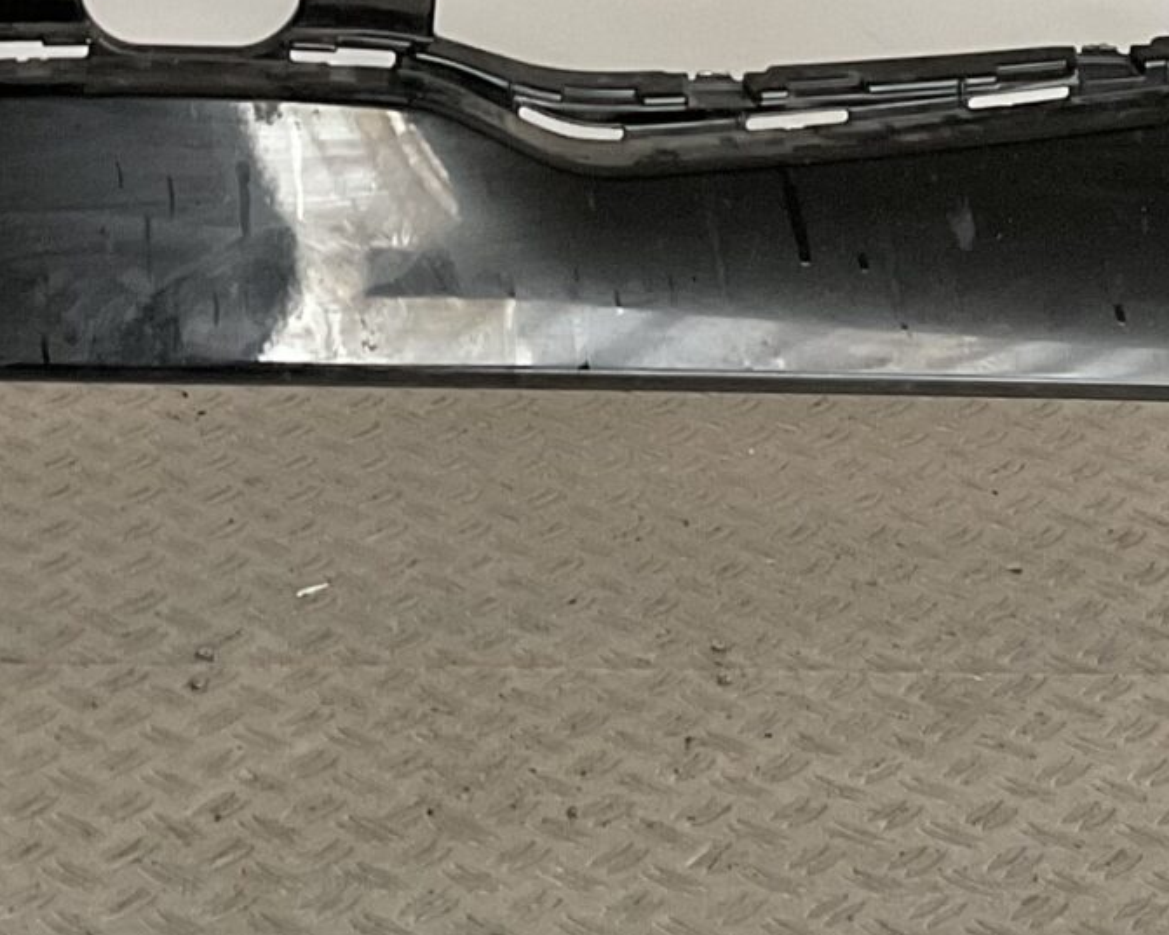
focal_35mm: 108
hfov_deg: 17.6
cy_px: -84
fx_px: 3737
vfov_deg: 14.0
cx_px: 193
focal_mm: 3
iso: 160
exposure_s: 1/50
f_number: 1.8
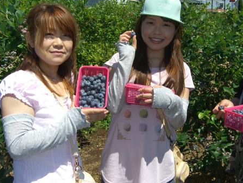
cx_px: 157
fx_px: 379
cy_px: 79
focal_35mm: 54
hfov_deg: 35.3
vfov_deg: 27.0
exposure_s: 1/800
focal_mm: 7.9
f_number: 4
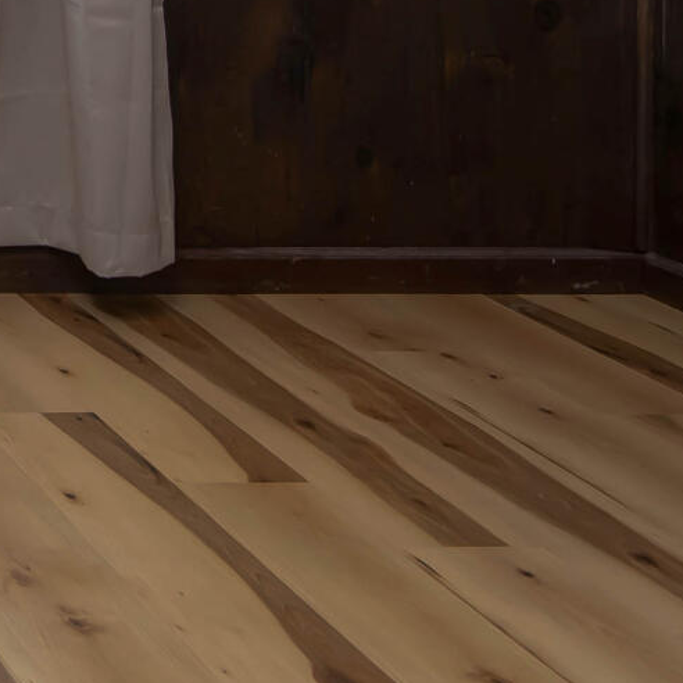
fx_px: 1853
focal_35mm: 83
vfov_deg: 18.6
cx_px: -612
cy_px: -319
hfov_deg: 16.7
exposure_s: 1/30
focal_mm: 16
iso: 400
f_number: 6.3
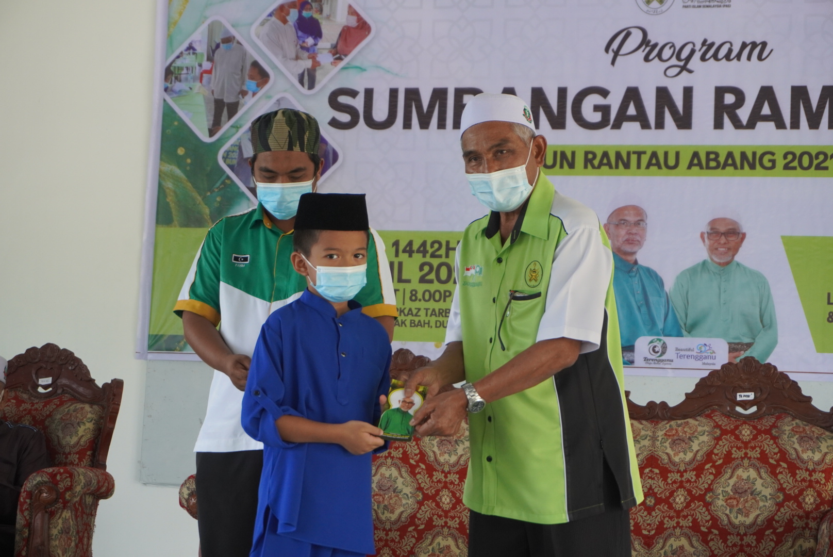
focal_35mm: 75
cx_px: 416
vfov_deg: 18.2
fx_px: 1737
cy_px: 278
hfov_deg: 27.0
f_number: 5.6
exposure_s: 1/160
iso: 800
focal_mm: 50
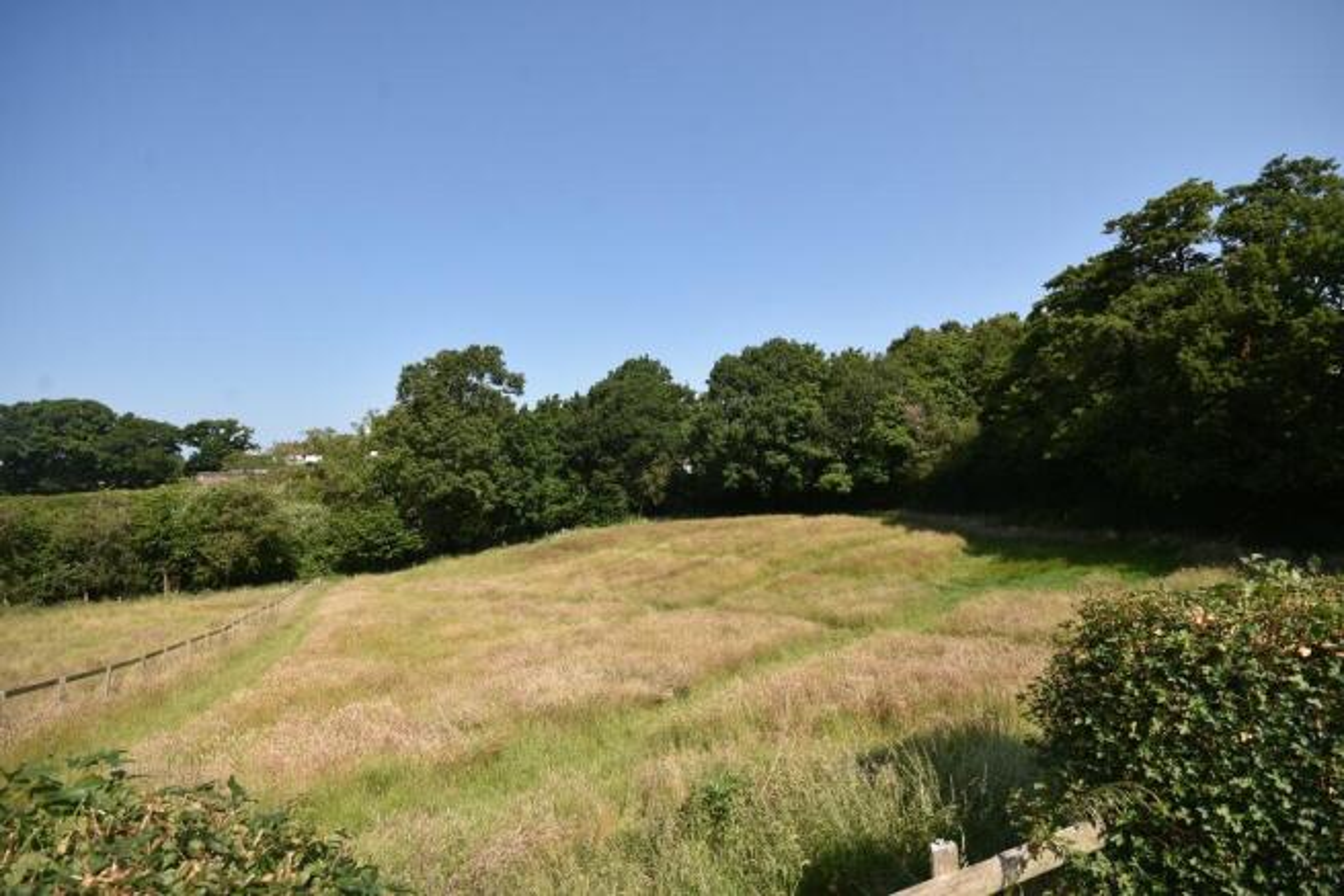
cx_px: 672
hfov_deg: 100.4
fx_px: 560
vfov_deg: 77.4
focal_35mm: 15
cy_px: 448
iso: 100
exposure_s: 1/200
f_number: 7.1
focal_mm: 10
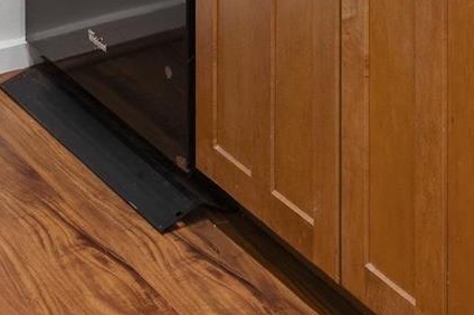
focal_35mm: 116
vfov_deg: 9.6
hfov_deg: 17.7
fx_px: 1526
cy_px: -586
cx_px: 226
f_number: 8
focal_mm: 16
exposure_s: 1.6
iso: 100
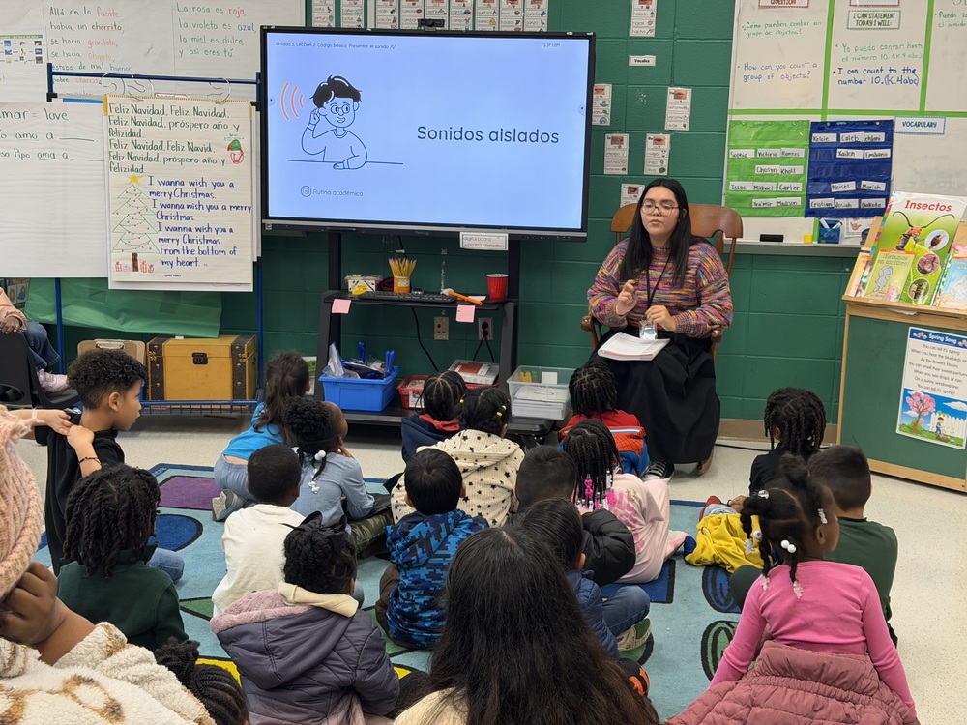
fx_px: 1341
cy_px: 362
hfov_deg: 39.7
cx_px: 484
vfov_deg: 30.3
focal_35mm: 48
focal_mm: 6.76
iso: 320
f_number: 1.78
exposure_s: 1/120
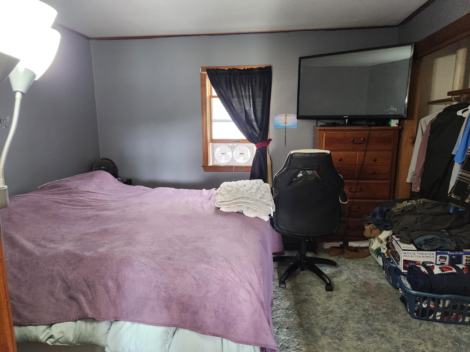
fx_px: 312
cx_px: 235
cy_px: 176
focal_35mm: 23
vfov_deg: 58.9
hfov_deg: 73.9
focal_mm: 5.4
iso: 1000
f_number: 1.8
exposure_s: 1/120
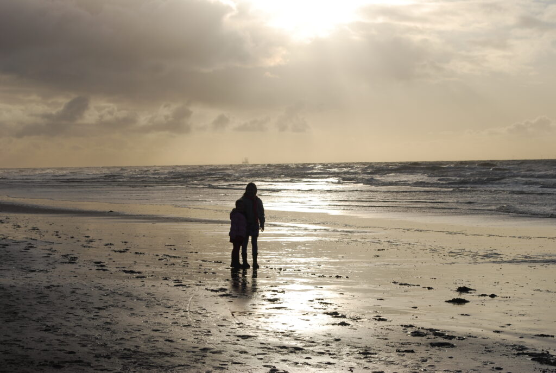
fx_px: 1277
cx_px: 278
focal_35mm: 82
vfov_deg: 16.6
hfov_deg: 24.6
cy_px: 186
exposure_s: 1/500
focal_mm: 55
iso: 100
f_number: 11
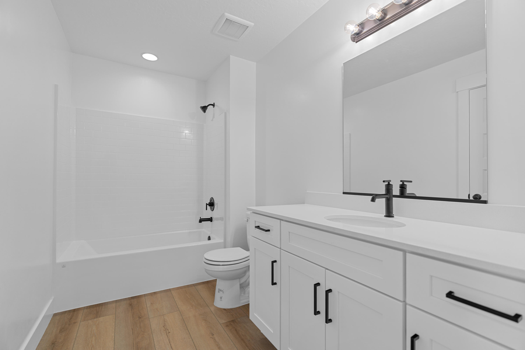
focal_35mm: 16
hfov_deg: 96.7
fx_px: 233
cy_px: 175
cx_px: 262
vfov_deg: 73.7
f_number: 2.8
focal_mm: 16
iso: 100
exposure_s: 1/5
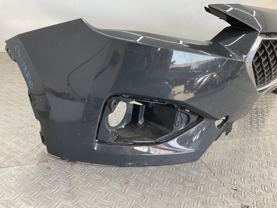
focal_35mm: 29
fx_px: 232
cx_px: 138
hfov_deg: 61.7
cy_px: 104
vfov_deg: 48.2
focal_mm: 3
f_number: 1.8
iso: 25
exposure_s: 1/120
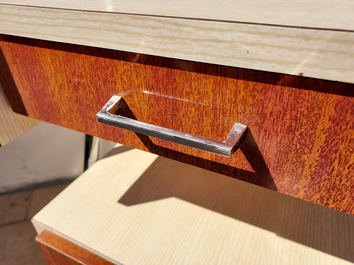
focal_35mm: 24
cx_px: 177
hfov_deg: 71.6
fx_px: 245
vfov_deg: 56.8
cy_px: 132
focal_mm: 4.6
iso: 40
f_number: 1.8
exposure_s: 1/1333
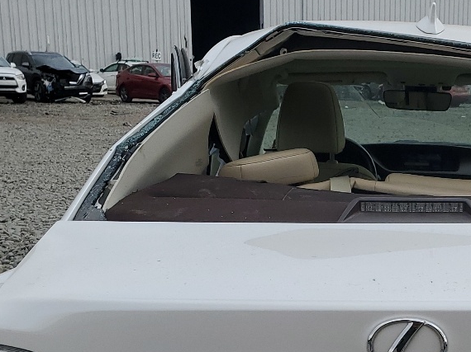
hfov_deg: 25.7
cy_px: 406
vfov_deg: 19.2
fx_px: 993
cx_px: 434
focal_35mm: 73
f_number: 1.5
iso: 50
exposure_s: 1/3333
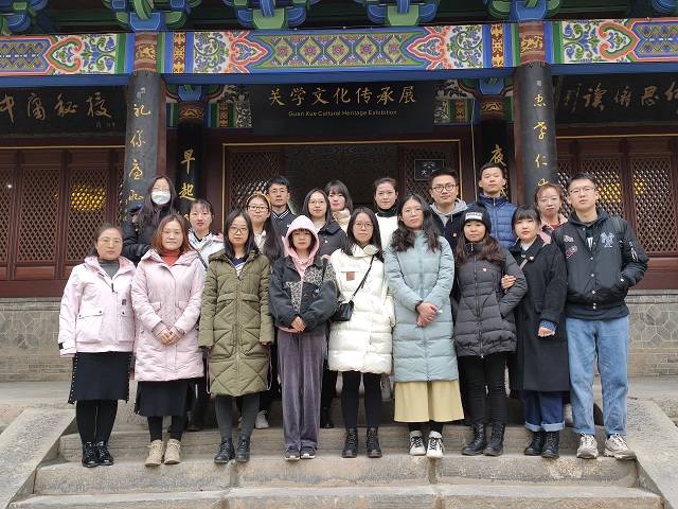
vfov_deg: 45.4
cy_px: 254
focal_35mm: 31
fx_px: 607
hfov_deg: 58.4
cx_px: 339
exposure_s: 1/100
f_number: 1.75
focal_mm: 4.77
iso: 150
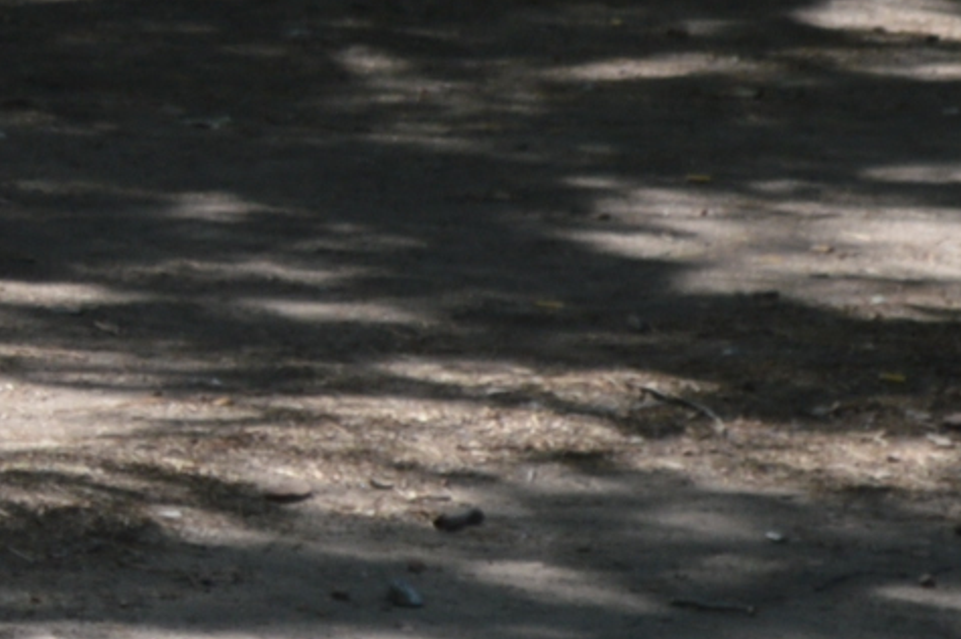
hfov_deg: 3.8
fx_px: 13929
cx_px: -1898
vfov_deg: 2.6
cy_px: -366
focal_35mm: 522
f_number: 6.3
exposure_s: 1/160
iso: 100
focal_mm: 55
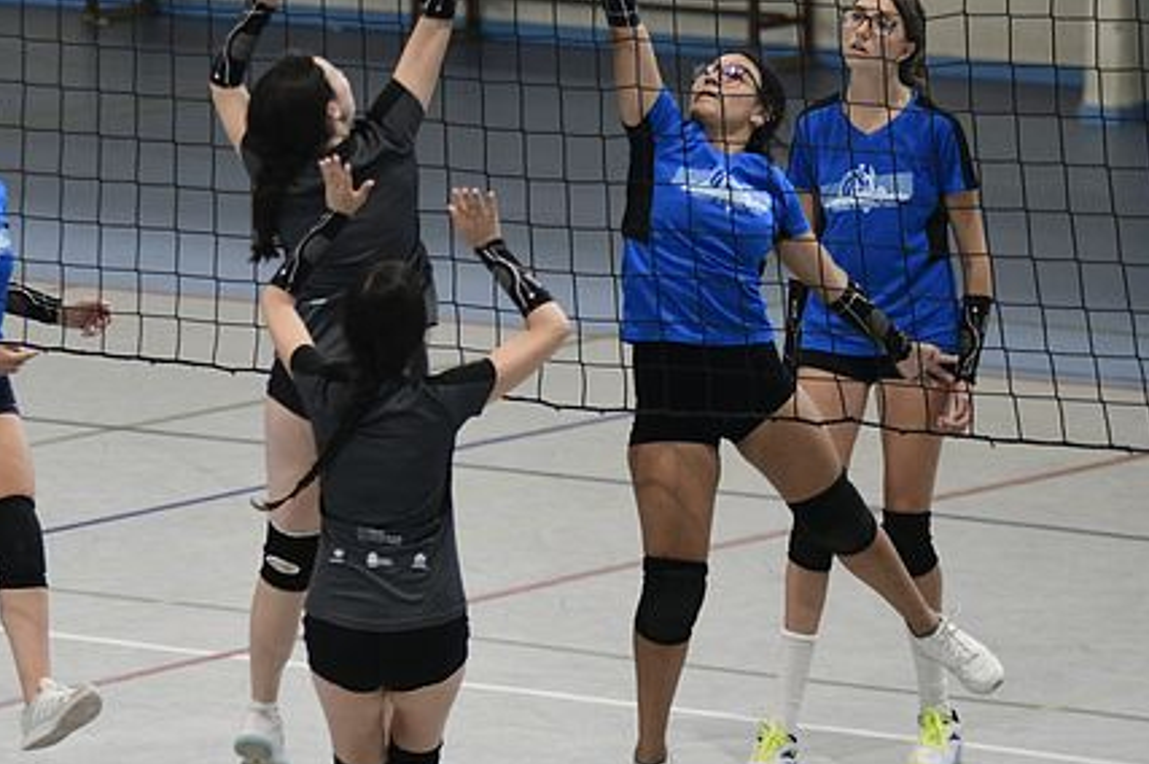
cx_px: 256
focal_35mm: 348
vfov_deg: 3.9
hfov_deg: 5.9
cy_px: 132
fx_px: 11098
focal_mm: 165
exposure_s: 1/320
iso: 2500
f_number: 2.8
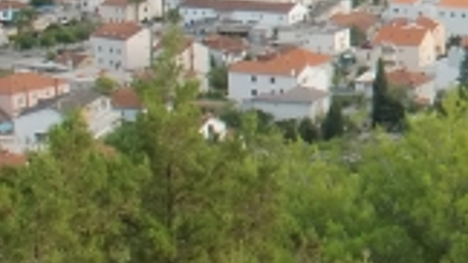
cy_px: -43
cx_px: 748
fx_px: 2543
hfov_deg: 10.1
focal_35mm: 205
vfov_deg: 5.9
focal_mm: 6.66
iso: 100
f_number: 3.9
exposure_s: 1/250
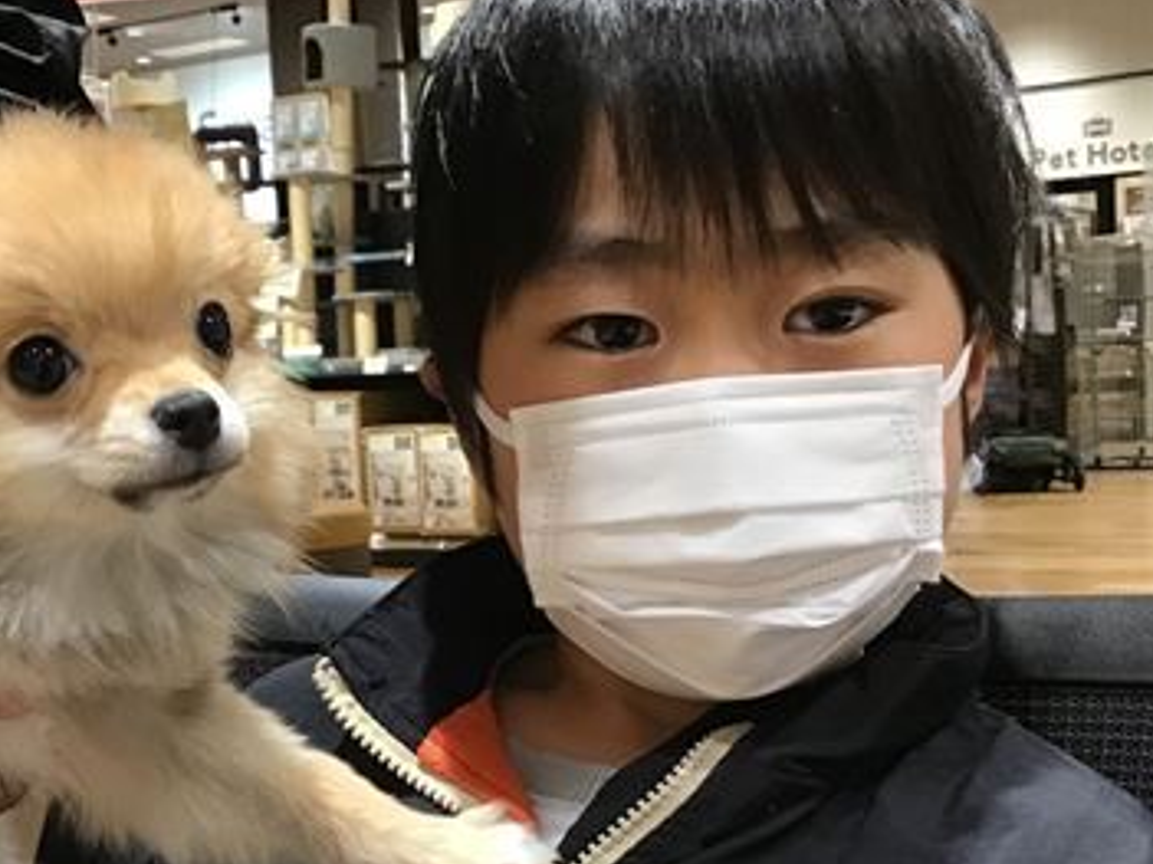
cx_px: 404
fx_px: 1765
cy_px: 509
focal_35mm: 53
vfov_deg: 27.5
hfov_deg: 35.9
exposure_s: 1/30
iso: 125
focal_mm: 3.3
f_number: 2.4
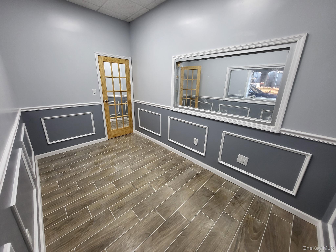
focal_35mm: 13
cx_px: 168
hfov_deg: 106.2
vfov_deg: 89.9
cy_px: 126
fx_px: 126
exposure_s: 1/60
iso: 100
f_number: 2.2
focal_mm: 1.74
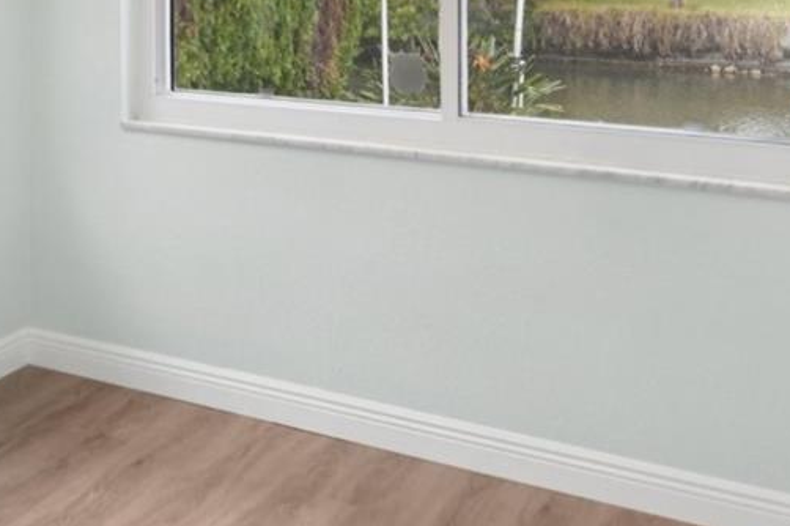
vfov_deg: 24.3
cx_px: 5
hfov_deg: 35.3
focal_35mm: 51
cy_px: -82
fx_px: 1118
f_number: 8
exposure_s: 1/100
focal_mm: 16
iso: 400
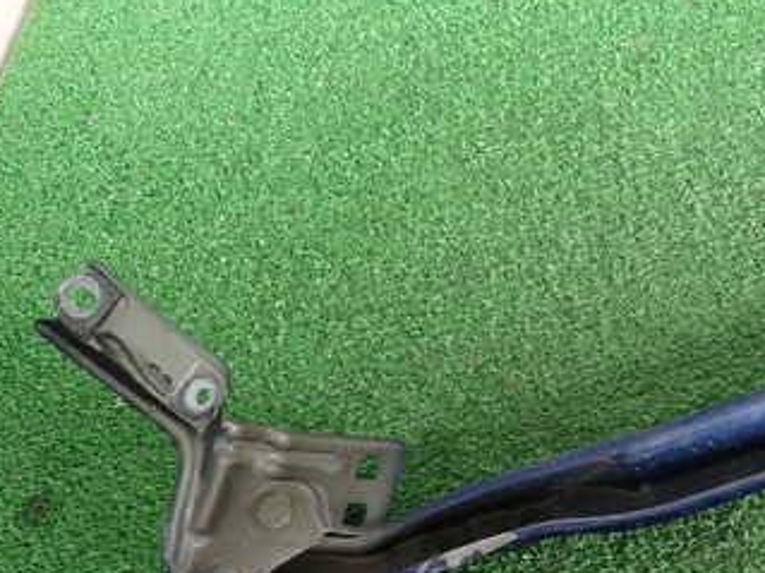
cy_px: 319
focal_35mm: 47
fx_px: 1038
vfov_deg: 30.8
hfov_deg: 38.2
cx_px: 664
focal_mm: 4.5
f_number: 2
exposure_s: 1/60
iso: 160
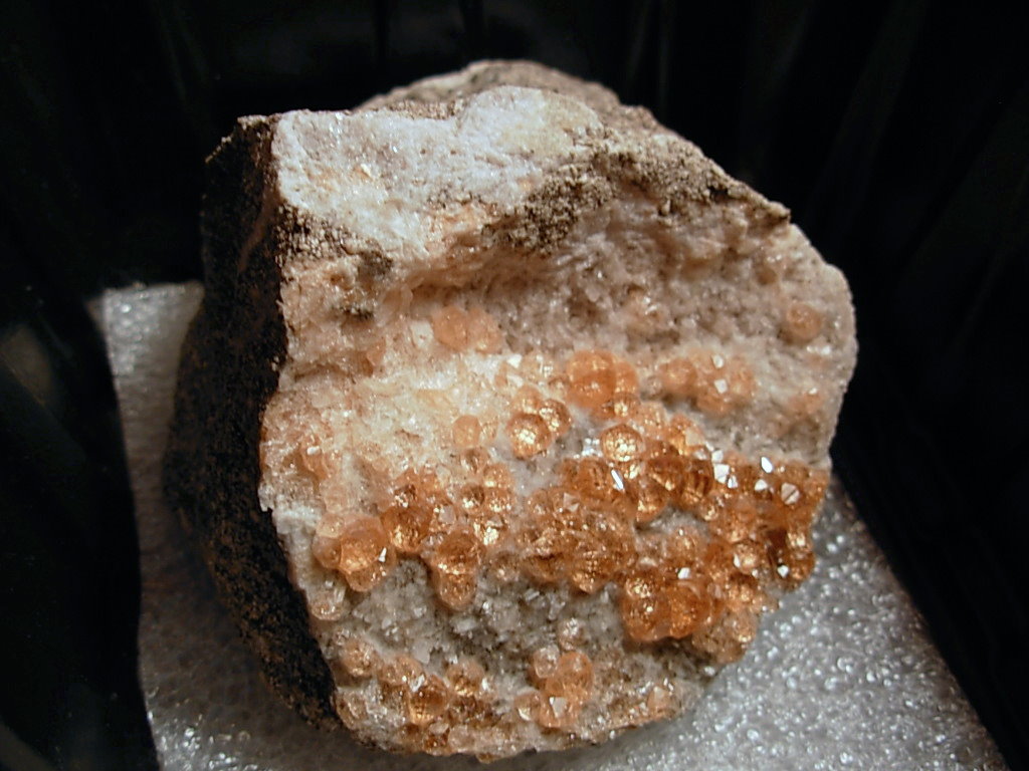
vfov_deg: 37.7
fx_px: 1130
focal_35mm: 38
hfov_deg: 49.0
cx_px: 514
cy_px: 386
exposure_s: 1/5
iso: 50
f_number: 2.9
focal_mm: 6.3
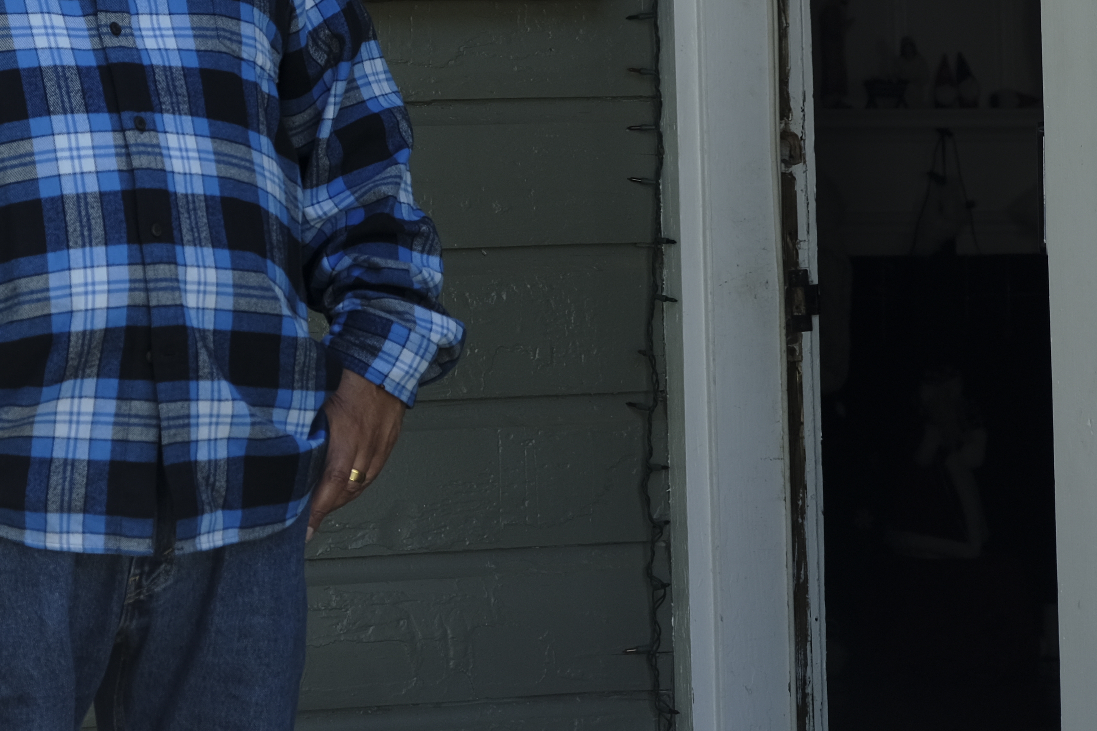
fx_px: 3748
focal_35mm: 123
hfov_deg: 16.5
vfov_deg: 11.1
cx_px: 201
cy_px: 22
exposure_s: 1/250
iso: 160
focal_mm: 34.3
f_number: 3.6
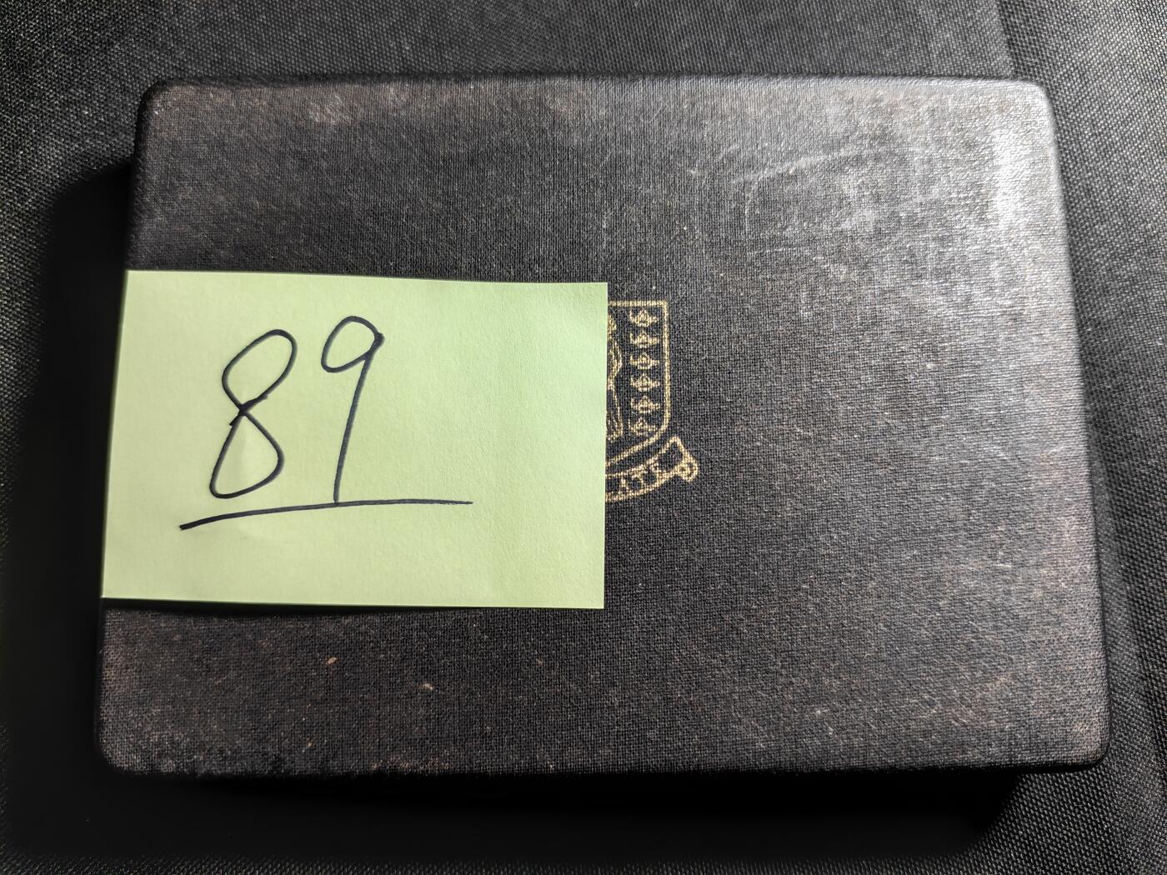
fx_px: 809
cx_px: 584
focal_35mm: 24
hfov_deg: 71.6
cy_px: 438
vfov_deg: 56.8
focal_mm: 5.84
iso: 640
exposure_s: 1/50
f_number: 1.6
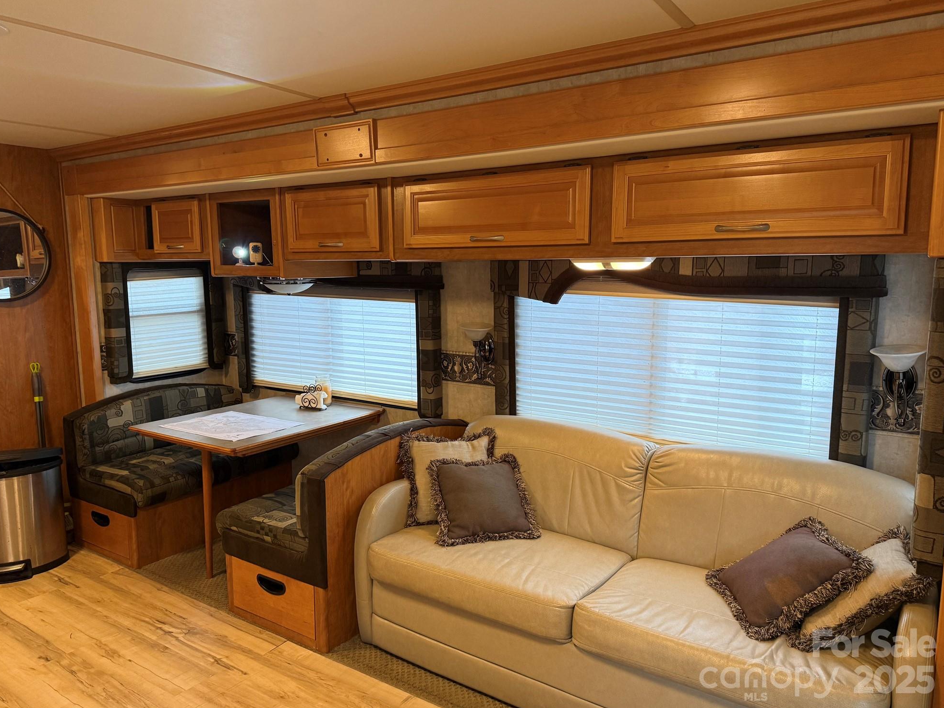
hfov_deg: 69.4
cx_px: 479
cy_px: 351
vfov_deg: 54.9
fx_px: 682
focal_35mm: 25
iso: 200
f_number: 1.78
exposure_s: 1/60
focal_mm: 6.76
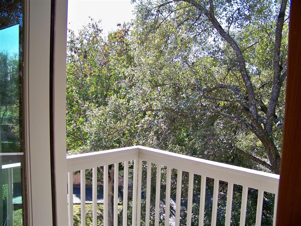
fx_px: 287
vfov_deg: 42.9
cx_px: 150
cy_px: 113
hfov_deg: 55.4
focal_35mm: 33
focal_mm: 5.85
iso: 64
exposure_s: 1/250
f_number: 2.8
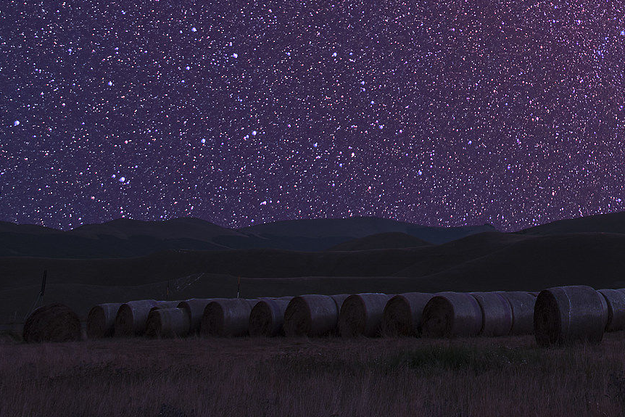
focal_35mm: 78
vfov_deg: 16.5
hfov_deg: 24.6
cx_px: 642
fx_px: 1354
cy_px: -128
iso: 2500
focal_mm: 28
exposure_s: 25
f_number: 2.8
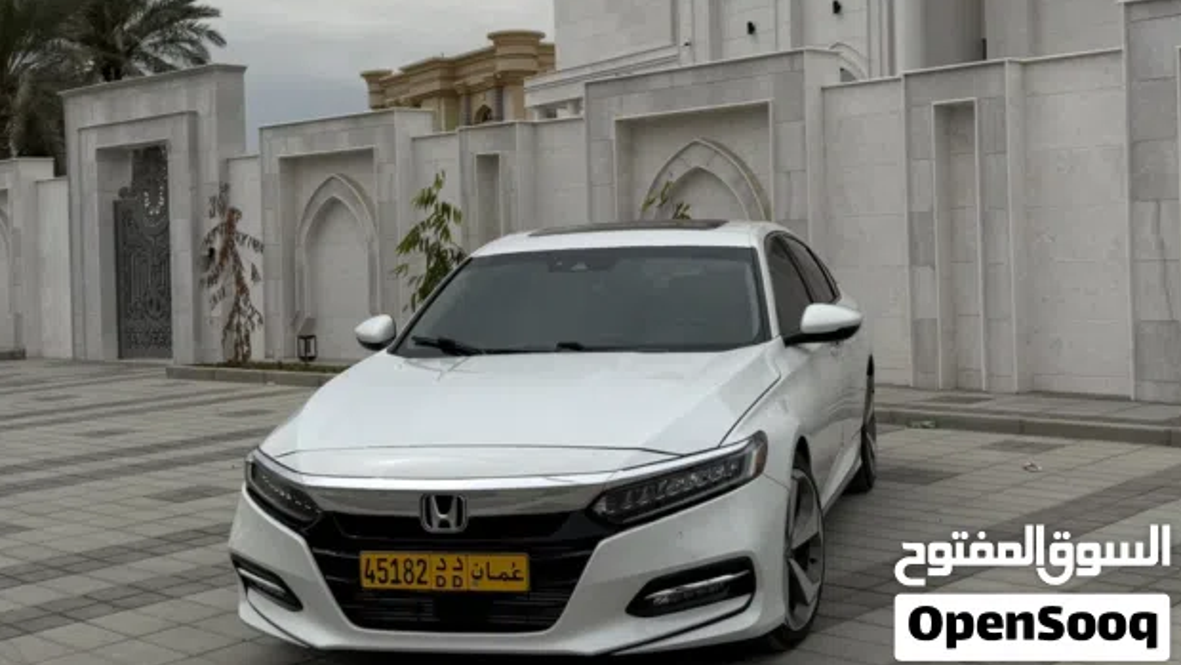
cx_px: 608
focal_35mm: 27
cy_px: 250
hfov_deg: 69.8
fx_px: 846
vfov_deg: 42.6
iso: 80
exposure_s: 1/9091
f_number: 1.78
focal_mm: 6.76
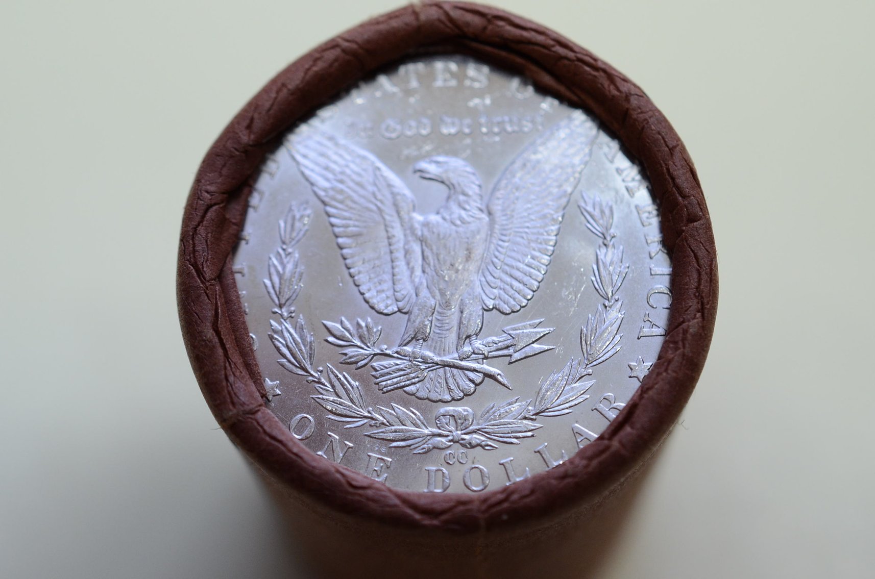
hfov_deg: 33.5
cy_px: 290
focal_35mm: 60
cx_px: 438
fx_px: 1455
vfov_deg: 22.5
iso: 1000
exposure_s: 1/125
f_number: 6.3
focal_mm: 40
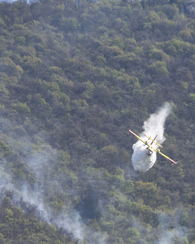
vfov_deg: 4.3
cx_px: 142
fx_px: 3267
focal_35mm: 453
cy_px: 174
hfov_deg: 3.4
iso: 100
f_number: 6.3
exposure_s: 1/400
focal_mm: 165
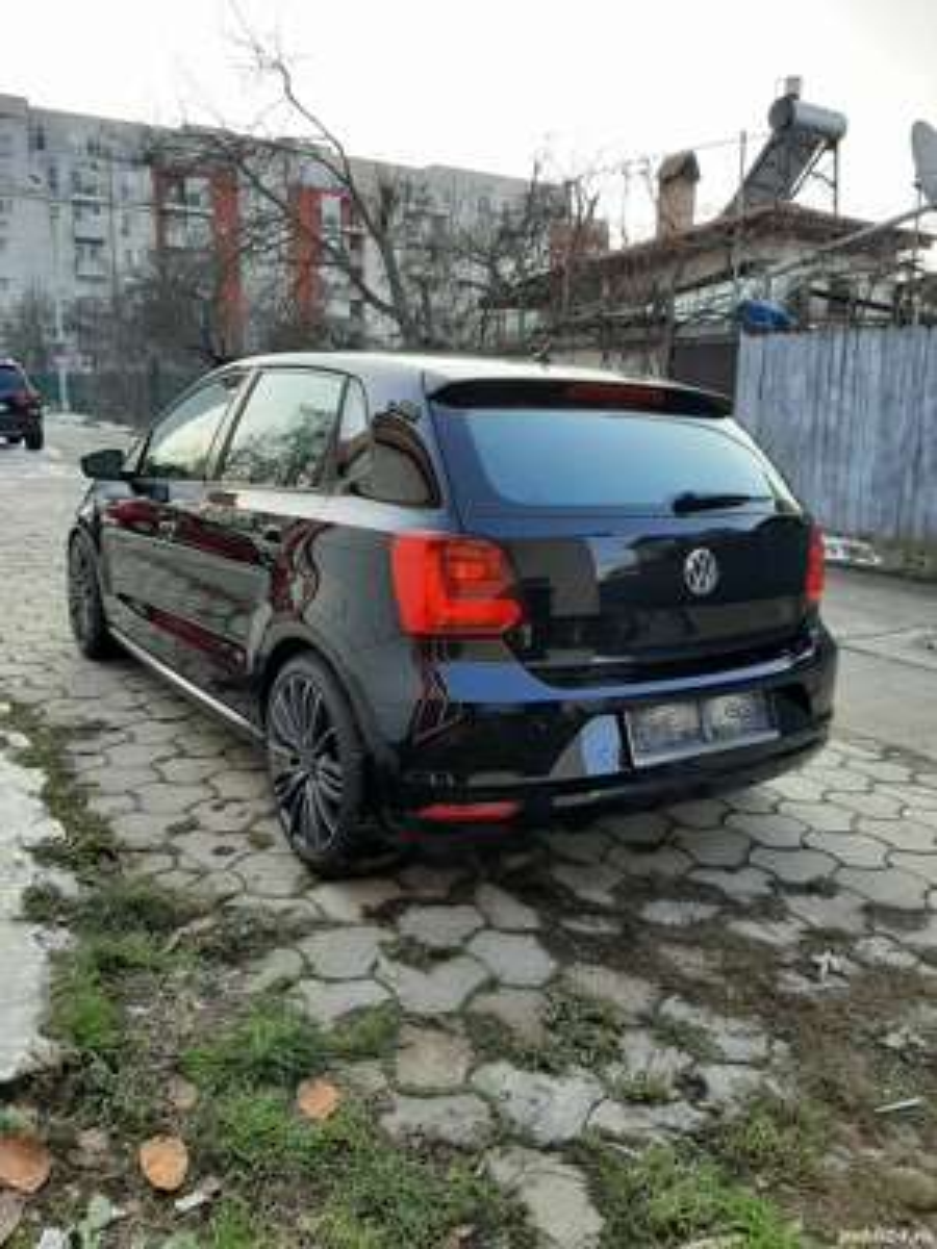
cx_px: 468
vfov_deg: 67.3
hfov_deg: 53.1
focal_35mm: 26
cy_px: 624
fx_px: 938
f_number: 1.7
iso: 40
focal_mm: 3.93
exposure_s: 1/455
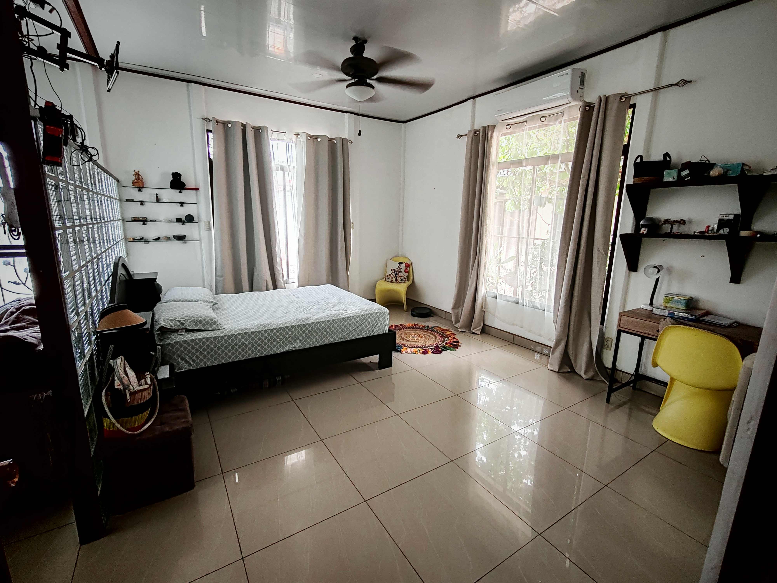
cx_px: 388
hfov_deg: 94.5
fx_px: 359
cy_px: 292
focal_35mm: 16
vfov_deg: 78.1
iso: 80
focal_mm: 1.96
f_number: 2.2
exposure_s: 1/33
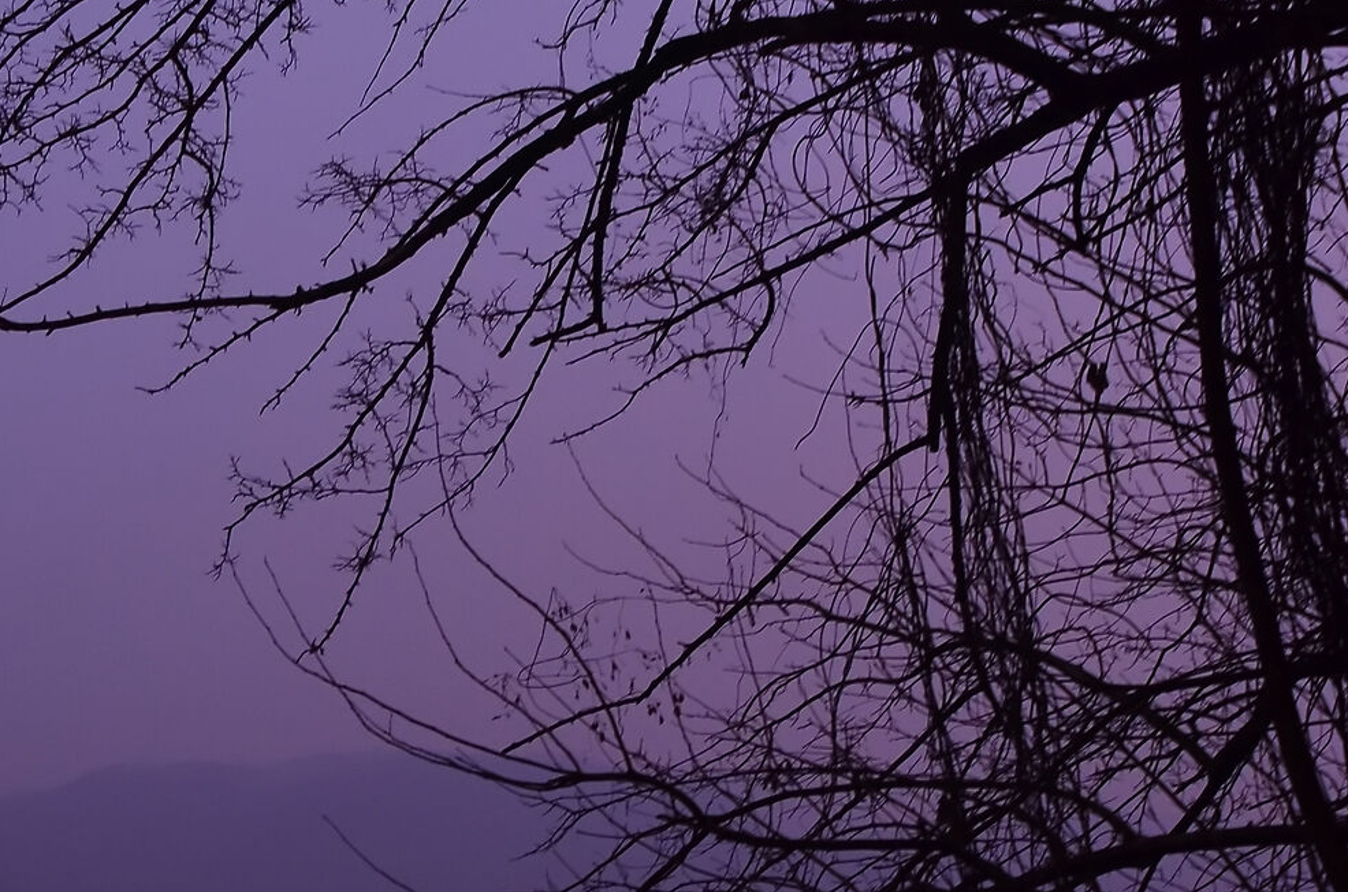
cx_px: 198
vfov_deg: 17.9
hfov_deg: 27.0
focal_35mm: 73
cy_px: 996
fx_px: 2728
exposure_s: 1/13
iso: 400
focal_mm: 20
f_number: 7.1
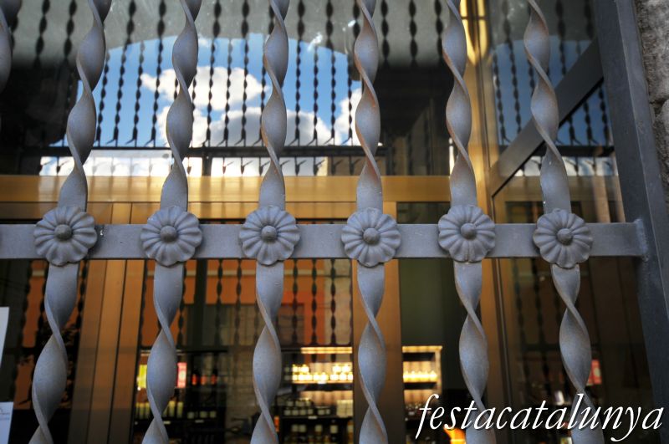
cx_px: 334
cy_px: 222
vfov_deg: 43.5
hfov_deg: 62.0
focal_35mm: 30
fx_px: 557
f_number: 5.6
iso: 200
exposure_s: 1/125
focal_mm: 20
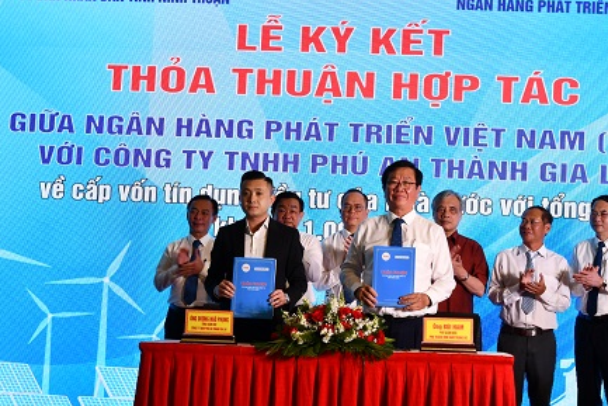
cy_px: 226
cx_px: 343
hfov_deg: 28.0
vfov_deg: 18.9
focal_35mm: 72
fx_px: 1216
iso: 640
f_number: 9
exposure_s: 1/60
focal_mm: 35
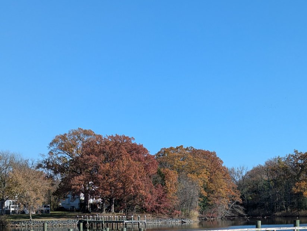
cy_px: 205
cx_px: 168
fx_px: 782
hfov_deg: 22.2
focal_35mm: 88
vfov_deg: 16.6
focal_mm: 6.81
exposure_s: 1/1689
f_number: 1.85
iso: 45
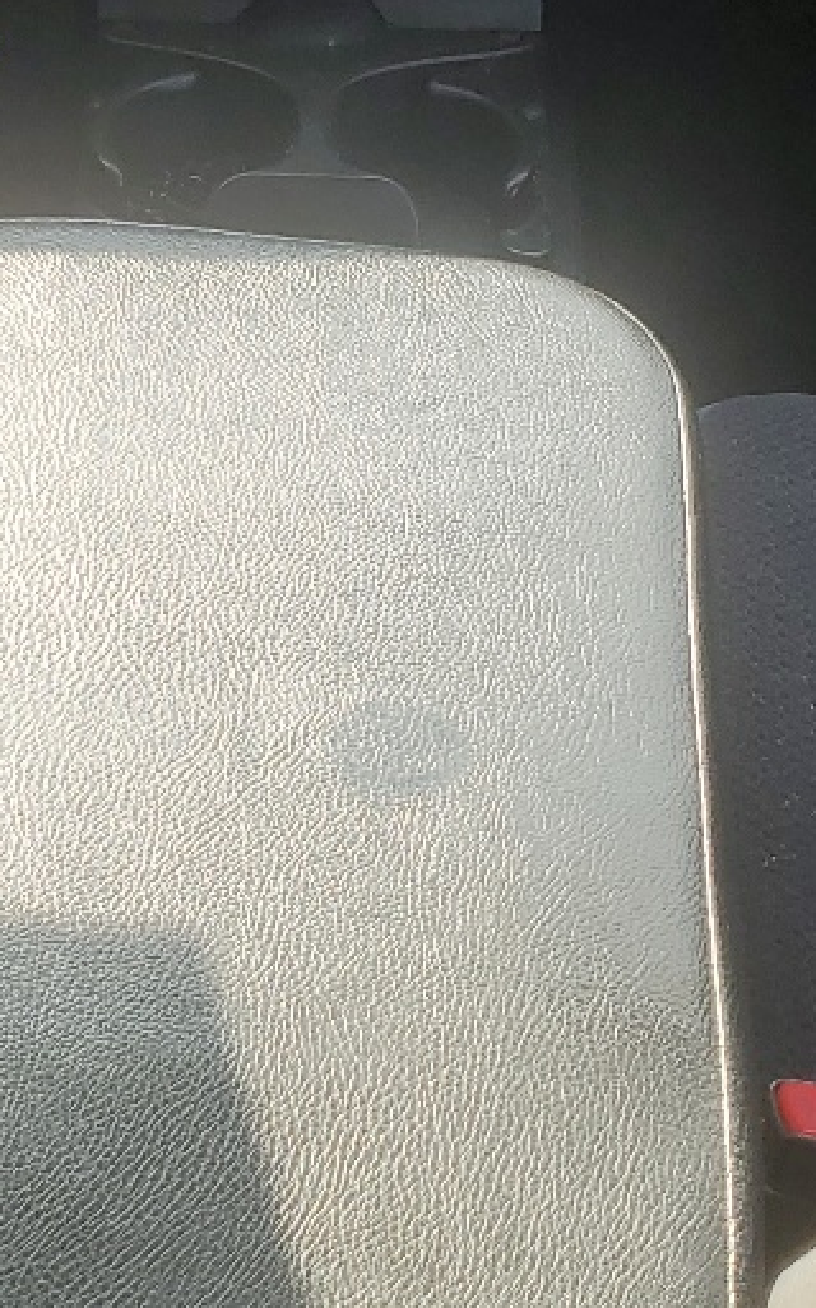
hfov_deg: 14.9
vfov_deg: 23.8
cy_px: 293
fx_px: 3064
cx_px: 10
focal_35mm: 86
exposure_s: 1/185
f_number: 1.5
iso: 50
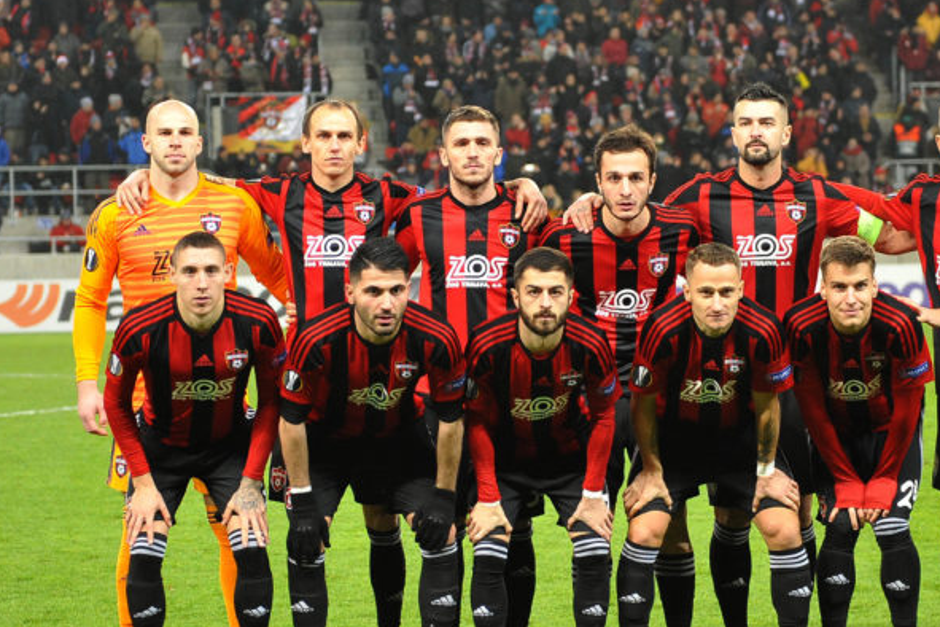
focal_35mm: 91
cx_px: 579
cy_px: 387
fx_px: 2376
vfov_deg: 15.0
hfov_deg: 22.3
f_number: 3.5
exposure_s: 1/500
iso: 1600
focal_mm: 70
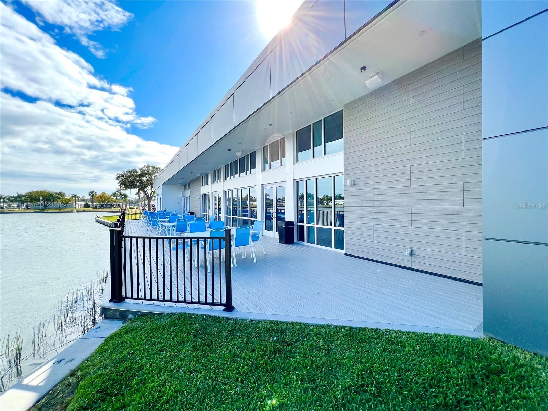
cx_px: 274
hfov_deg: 106.2
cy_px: 206
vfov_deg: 89.9
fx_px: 206
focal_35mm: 13
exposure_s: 1/821
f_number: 1.8
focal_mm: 1.57
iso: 32
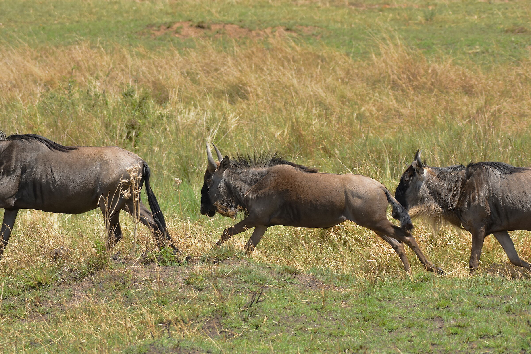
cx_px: 266
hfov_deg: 6.5
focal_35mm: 315
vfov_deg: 4.4
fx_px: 4646
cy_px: 177
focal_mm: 210
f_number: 5.6
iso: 400
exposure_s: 1/1250
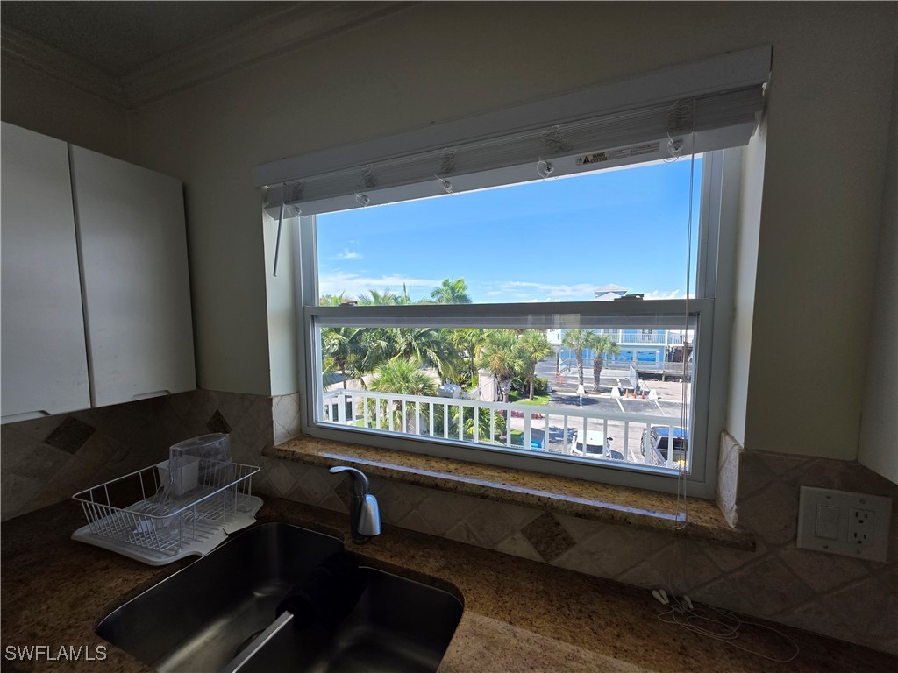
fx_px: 337
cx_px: 449
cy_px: 336
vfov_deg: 89.9
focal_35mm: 13
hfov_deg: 106.2
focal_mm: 2.2
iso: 40
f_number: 1.9
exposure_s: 1/485
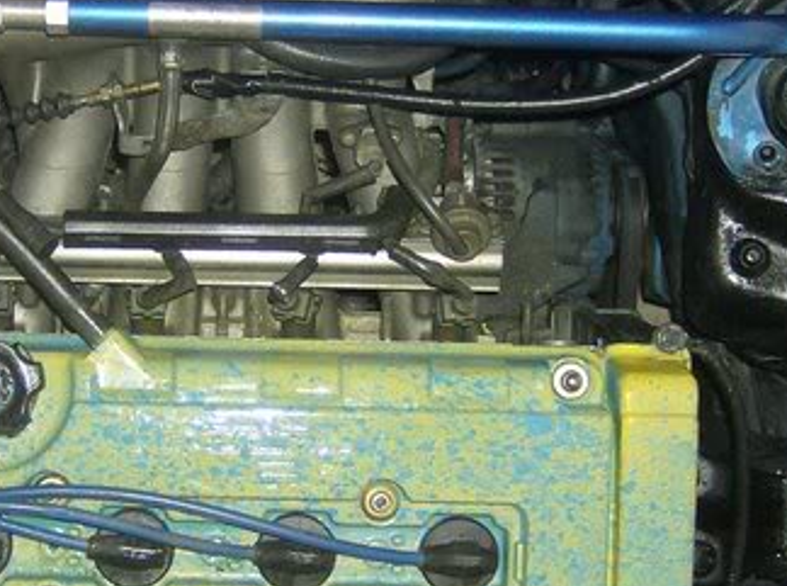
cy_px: 299
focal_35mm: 89
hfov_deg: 22.0
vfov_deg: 16.5
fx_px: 2017
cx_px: 240
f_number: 2.8
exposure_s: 1/60
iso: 200
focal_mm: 6
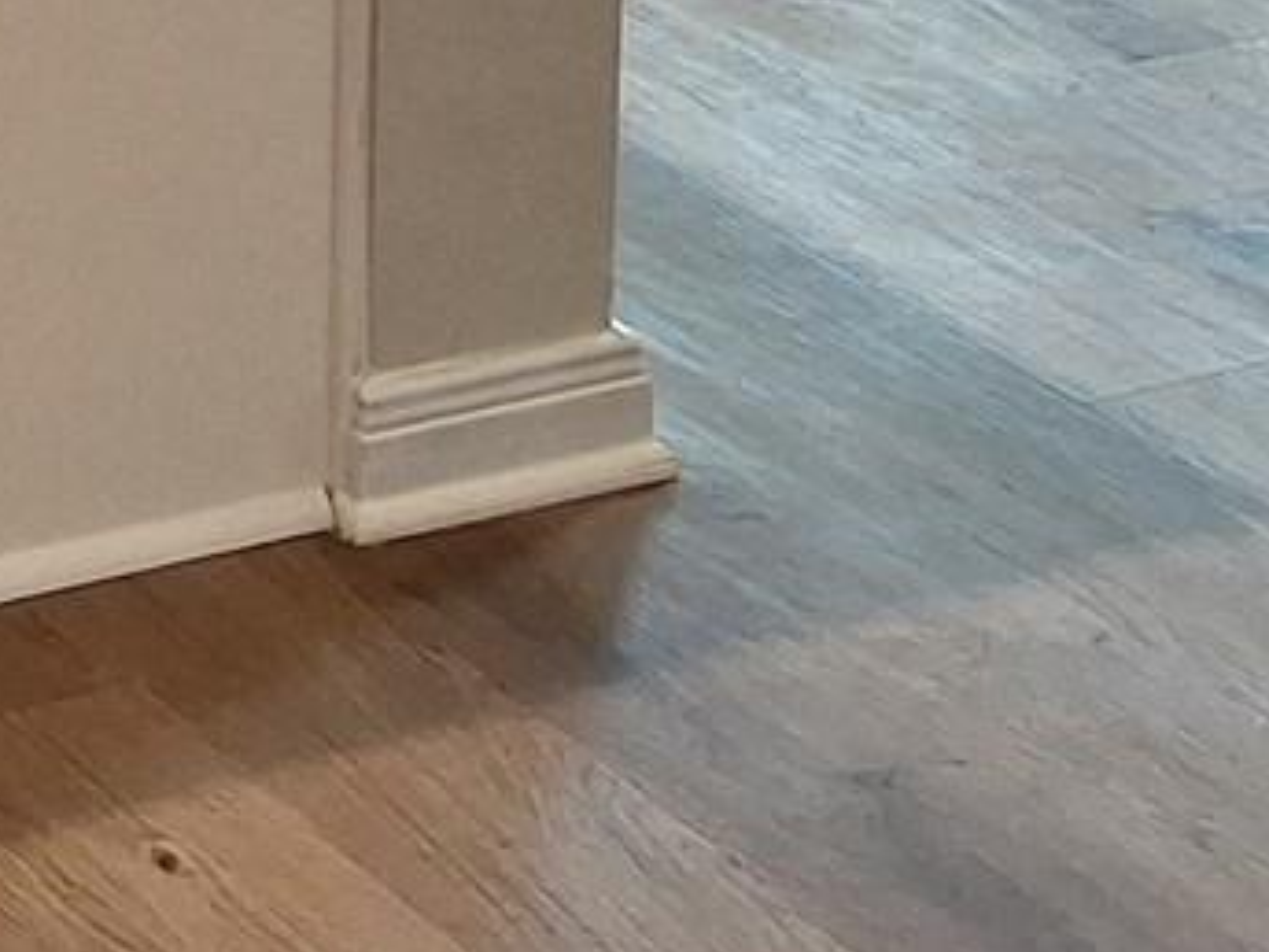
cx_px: -970
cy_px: -1660
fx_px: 5022
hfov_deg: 13.1
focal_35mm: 137
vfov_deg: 9.2
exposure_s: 1/60.2
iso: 50
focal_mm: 5.54
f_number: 1.8
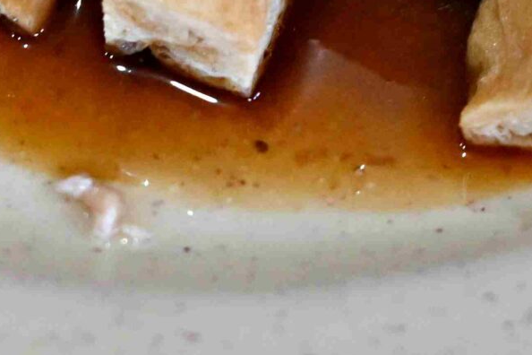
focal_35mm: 323
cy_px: -260
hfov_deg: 6.4
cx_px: 553
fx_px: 4773
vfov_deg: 4.2
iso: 1250
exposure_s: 1/200
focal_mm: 50
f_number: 3.2
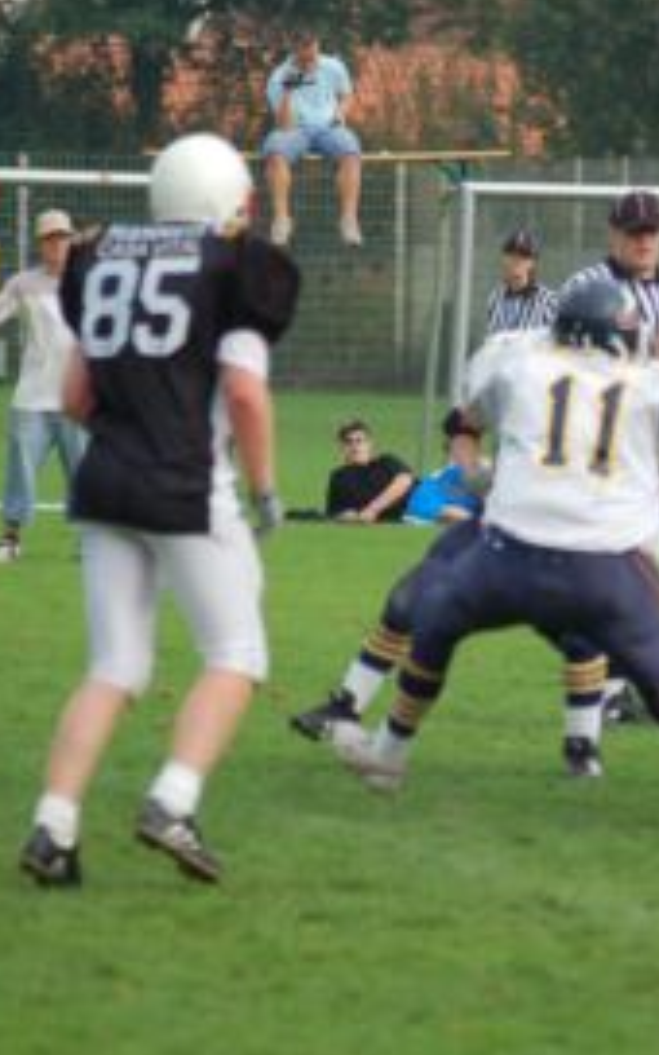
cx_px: 618
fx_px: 9852
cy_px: 489
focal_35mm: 343
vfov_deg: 6.1
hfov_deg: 3.8
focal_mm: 135
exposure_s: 1/800
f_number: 4.5
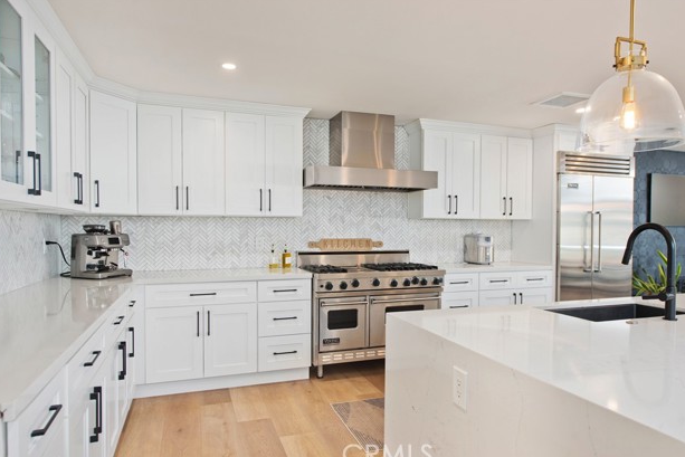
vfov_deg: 53.2
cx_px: 348
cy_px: 232
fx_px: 457
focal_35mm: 24
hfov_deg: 73.7
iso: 400
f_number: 5.6
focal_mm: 23
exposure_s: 1/160
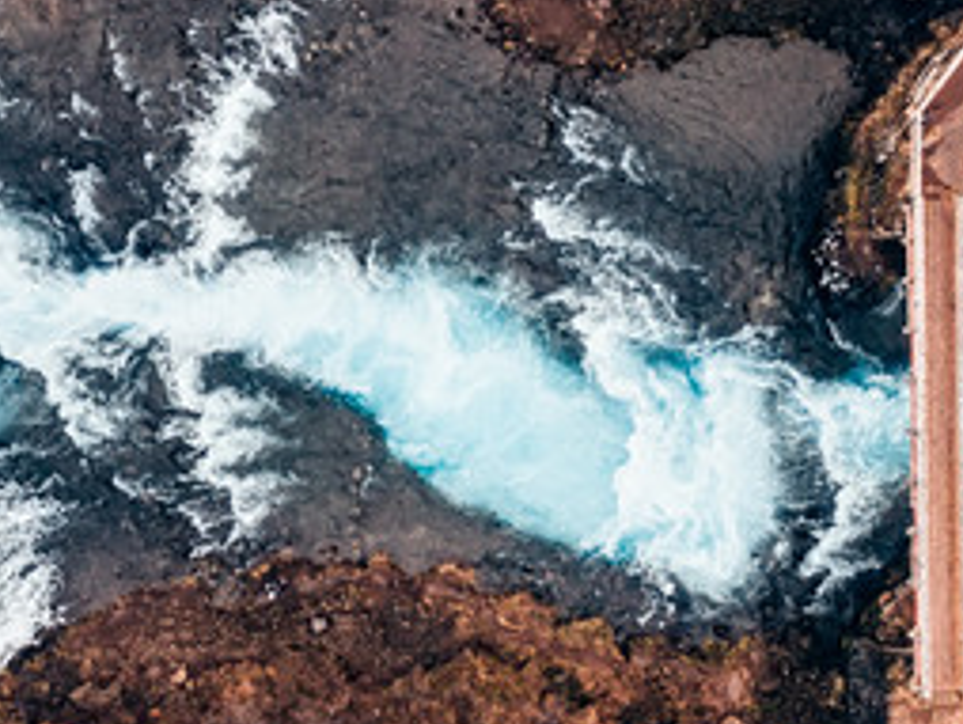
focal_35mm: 59
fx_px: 1643
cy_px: 356
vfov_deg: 24.9
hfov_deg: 32.6
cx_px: 379
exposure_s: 1/80
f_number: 2.8
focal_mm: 3.61
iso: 100
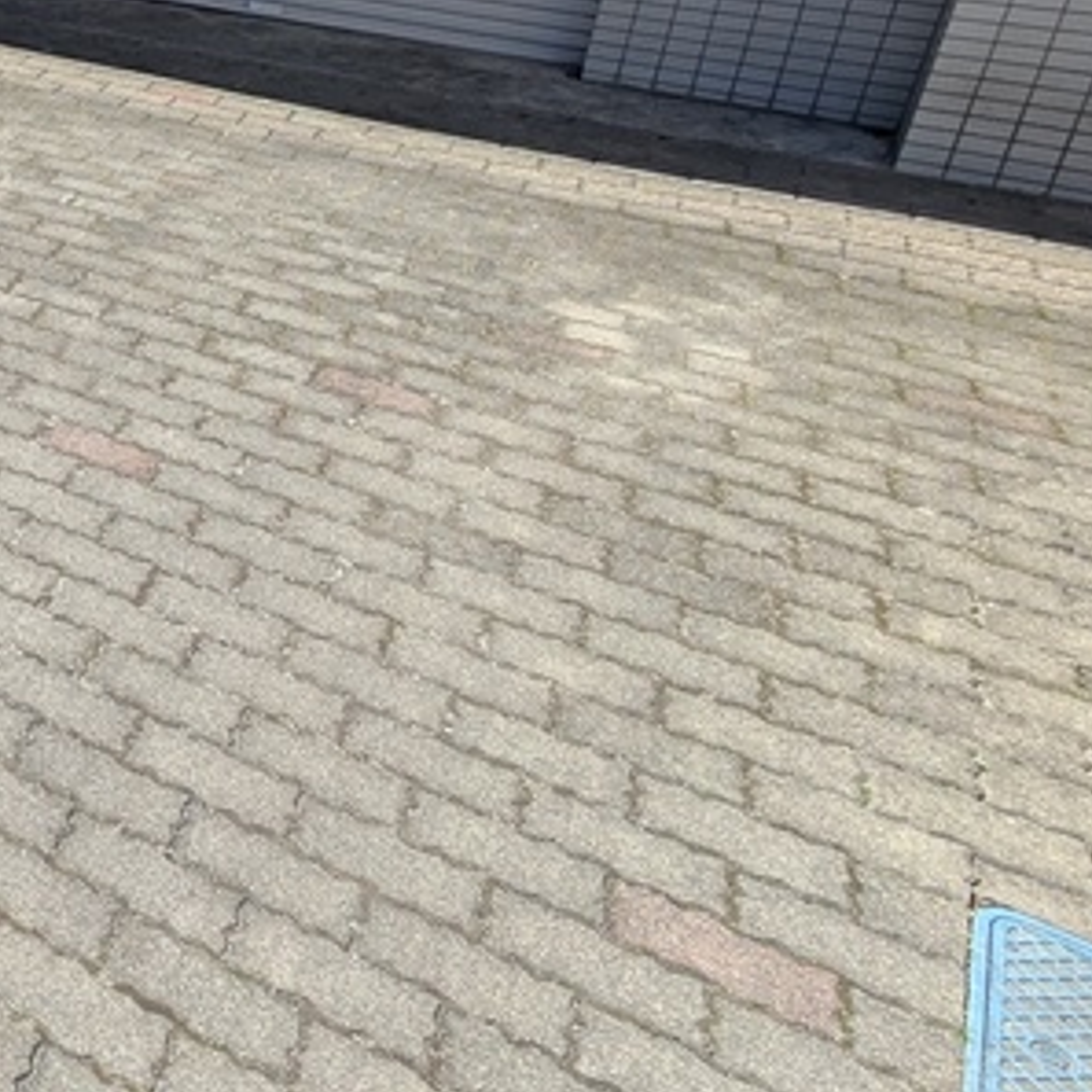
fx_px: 1428
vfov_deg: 40.0
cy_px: 202
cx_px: -419
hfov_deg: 30.3
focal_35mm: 40
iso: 43
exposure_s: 1/845
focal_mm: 1.83
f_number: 2.2
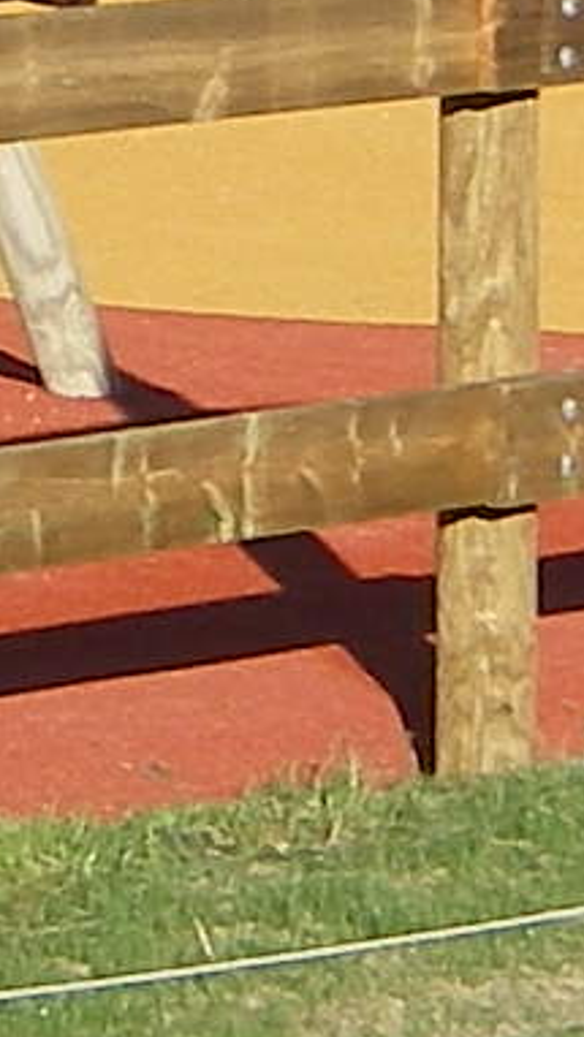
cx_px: -3
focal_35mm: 666
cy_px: -1194
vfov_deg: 3.2
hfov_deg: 1.8
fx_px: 18327
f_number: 3.9
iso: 64
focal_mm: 13.8
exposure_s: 1/320
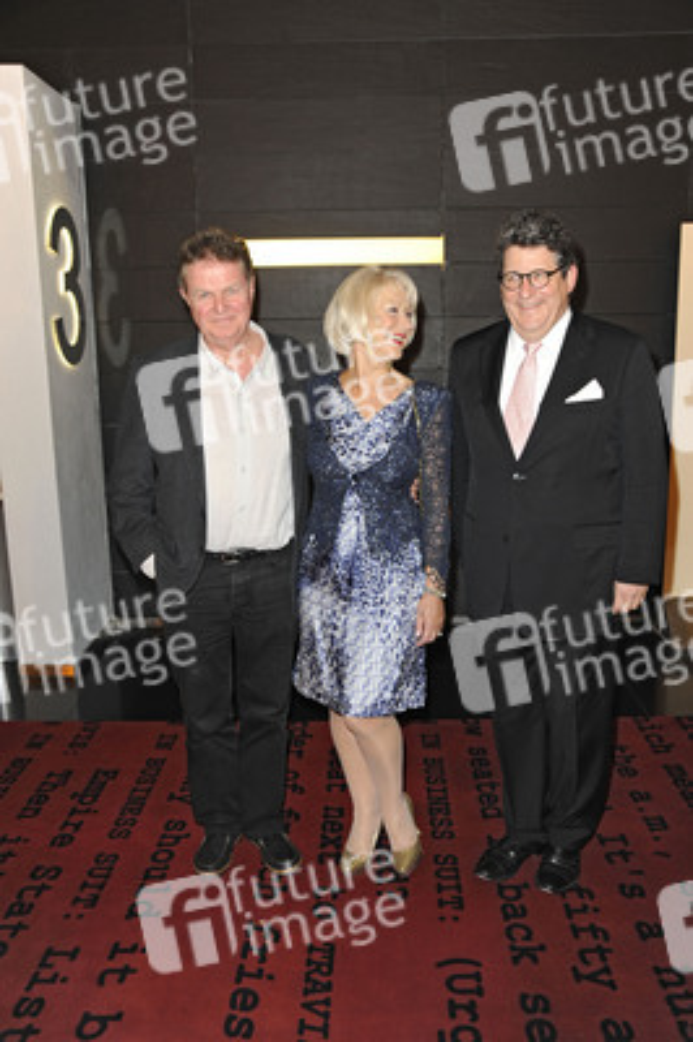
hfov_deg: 41.0
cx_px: 346
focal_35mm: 32
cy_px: 521
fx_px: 926
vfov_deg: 58.8
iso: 800
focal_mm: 32
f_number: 5.6
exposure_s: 1/60
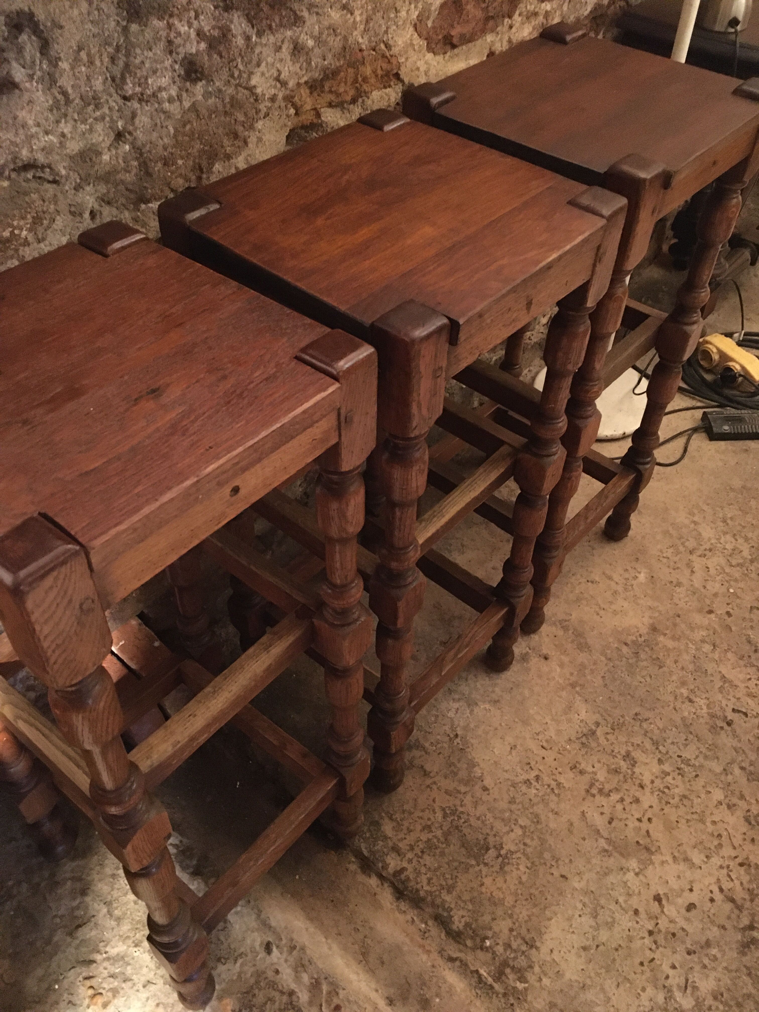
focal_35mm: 29
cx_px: 380
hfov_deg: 48.2
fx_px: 848
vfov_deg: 61.7
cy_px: 506
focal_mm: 4.15
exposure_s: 1/17
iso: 640
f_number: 2.2
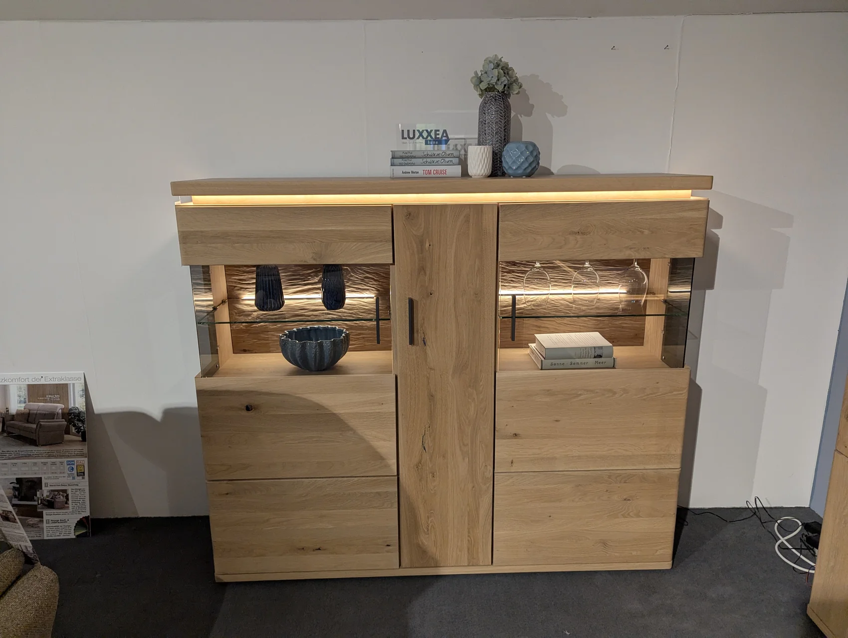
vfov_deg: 56.9
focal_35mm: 24
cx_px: 424
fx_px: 589
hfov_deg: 71.5
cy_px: 319
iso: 172
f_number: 1.85
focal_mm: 6.81
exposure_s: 1/100
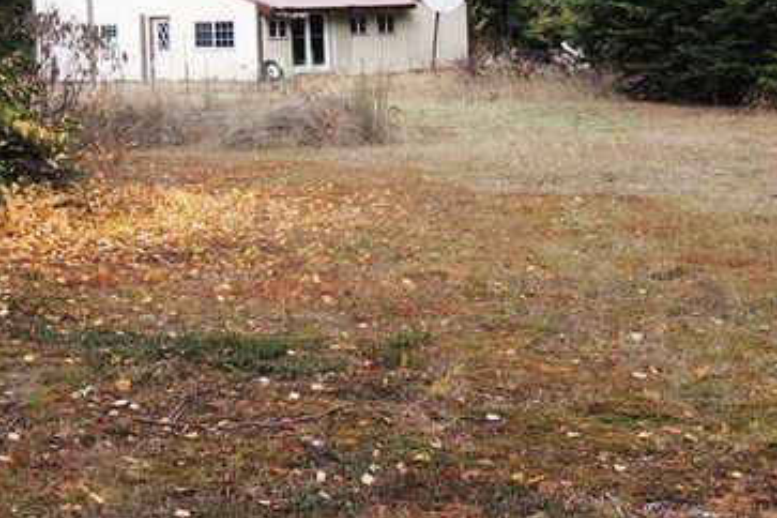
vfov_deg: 15.8
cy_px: 134
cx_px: 325
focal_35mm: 86
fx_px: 1856
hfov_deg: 23.6
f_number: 3.7
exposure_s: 1/160
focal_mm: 10.7
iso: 100
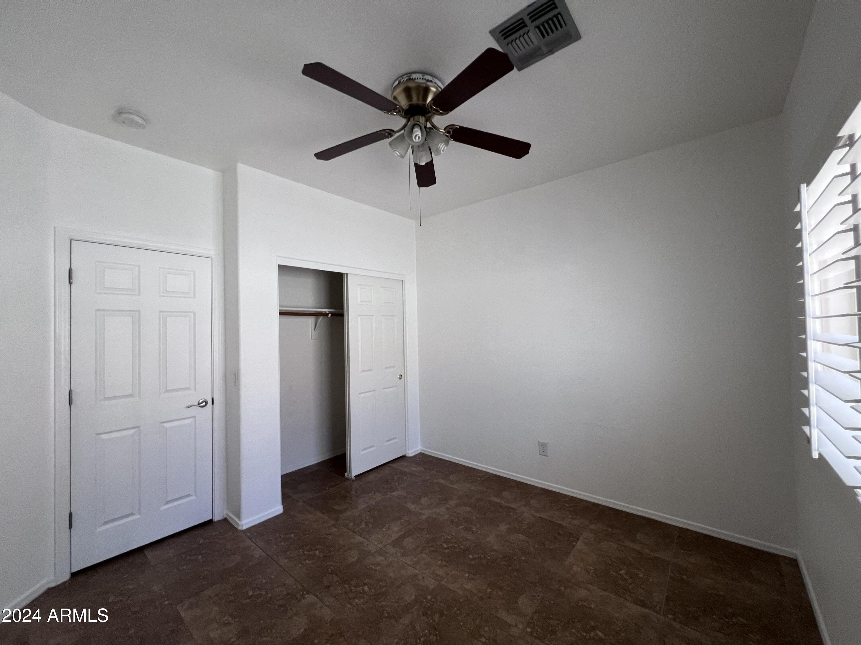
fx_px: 323
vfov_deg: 89.9
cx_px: 430
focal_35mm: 13
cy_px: 322
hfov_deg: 106.2
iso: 200
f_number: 1.8
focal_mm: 1.57
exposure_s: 1/99
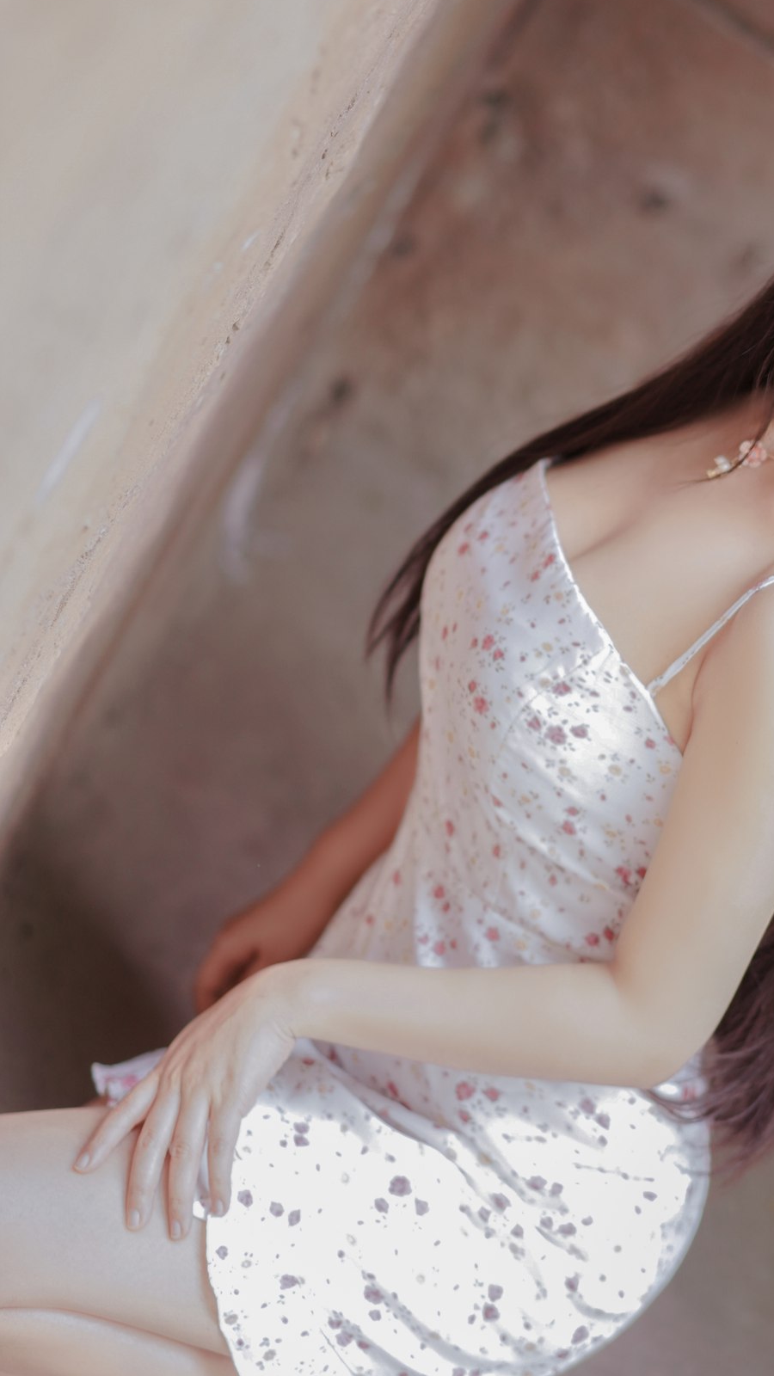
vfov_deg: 26.2
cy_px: 665
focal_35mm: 81
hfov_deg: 14.8
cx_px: 644
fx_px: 2955
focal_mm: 55
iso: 400
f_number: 1.8
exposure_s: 1/200
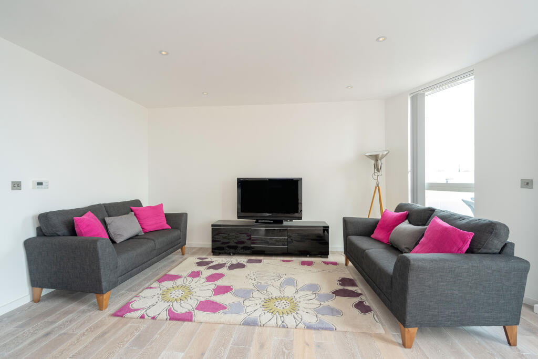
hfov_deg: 96.7
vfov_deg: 73.8
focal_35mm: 16
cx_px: 269
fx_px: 239
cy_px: 180
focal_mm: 16
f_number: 8
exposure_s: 1/20
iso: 400
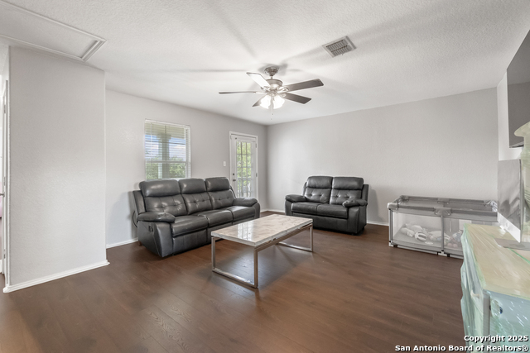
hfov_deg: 100.4
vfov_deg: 77.4
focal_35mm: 15
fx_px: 221
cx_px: 265
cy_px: 176
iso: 320
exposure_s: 1/10
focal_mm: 10
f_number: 6.3
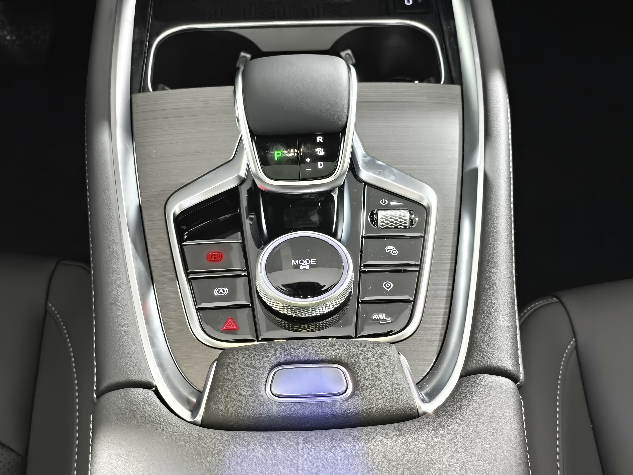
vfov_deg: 25.7
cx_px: 316
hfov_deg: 33.8
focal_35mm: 57
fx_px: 1042
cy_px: 238
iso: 3200
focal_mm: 7.1
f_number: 1.9
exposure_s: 1/25
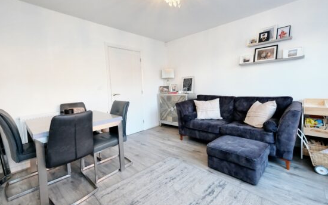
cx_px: 159
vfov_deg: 71.3
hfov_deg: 97.8
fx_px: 143
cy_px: 98
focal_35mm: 16
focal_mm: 10
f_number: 5.6
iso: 4000
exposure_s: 1/180
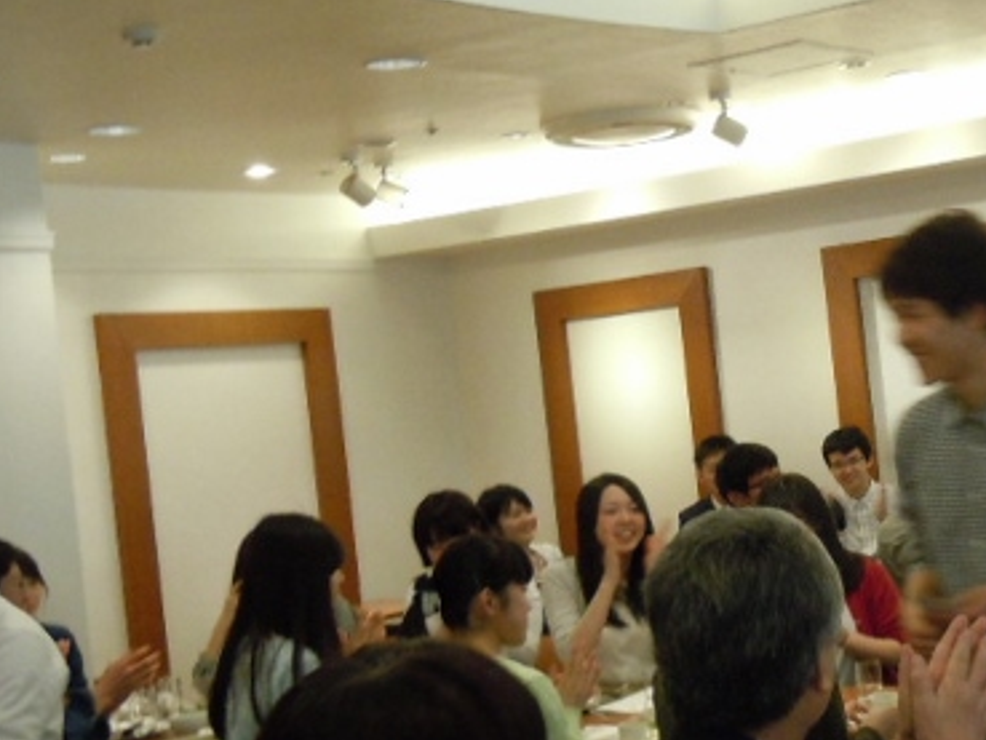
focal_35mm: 65
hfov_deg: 28.7
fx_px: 1852
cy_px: 411
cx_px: 871
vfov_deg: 22.6
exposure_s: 1/25
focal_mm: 5.4
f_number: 3.5
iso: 400
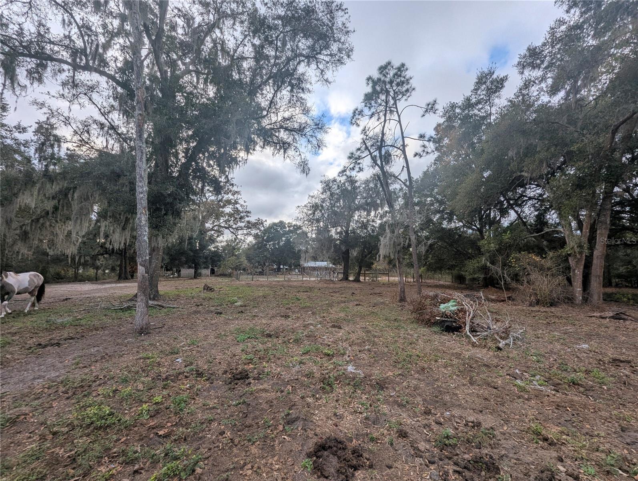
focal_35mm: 13
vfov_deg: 90.1
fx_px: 240
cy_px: 240
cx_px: 319
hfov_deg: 106.1
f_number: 2.2
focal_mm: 1.95
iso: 48
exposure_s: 1/910
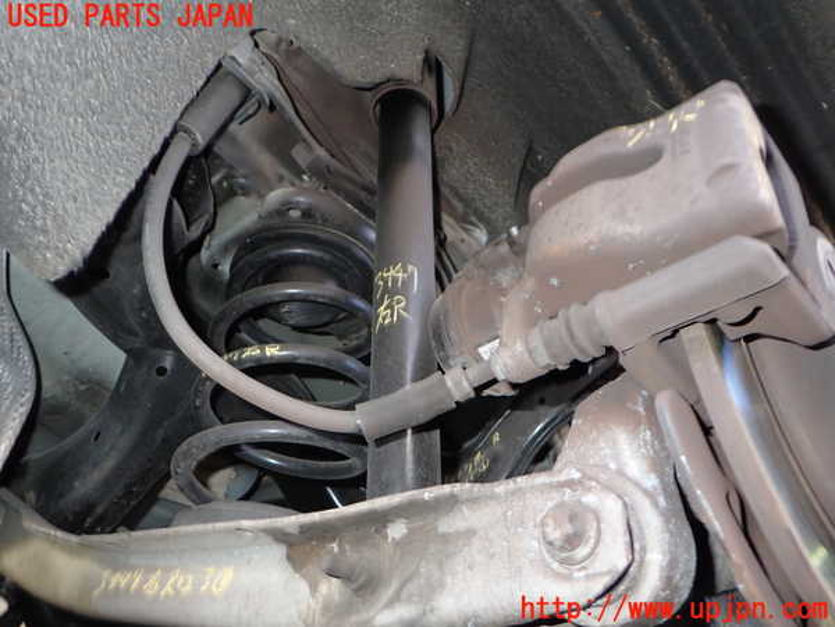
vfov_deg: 46.8
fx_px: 724
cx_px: 418
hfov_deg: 60.0
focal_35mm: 30
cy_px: 314
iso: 200
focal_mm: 5.4
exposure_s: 1/30
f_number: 2.3
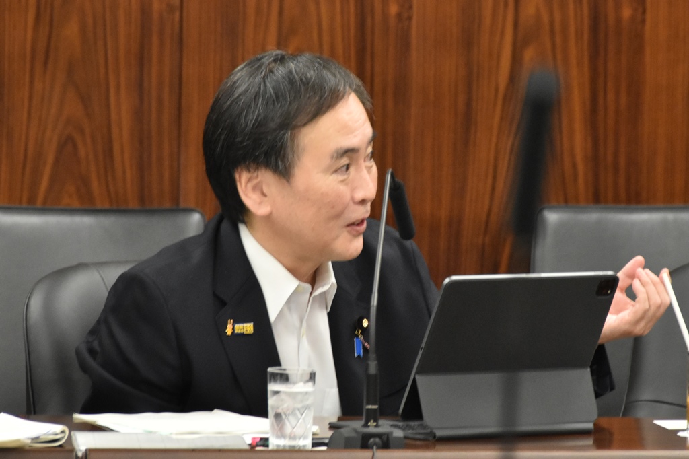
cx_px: 344
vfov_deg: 4.6
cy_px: 230
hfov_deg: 6.9
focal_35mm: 300
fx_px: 5739
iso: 2500
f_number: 6.3
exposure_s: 1/160
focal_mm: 200
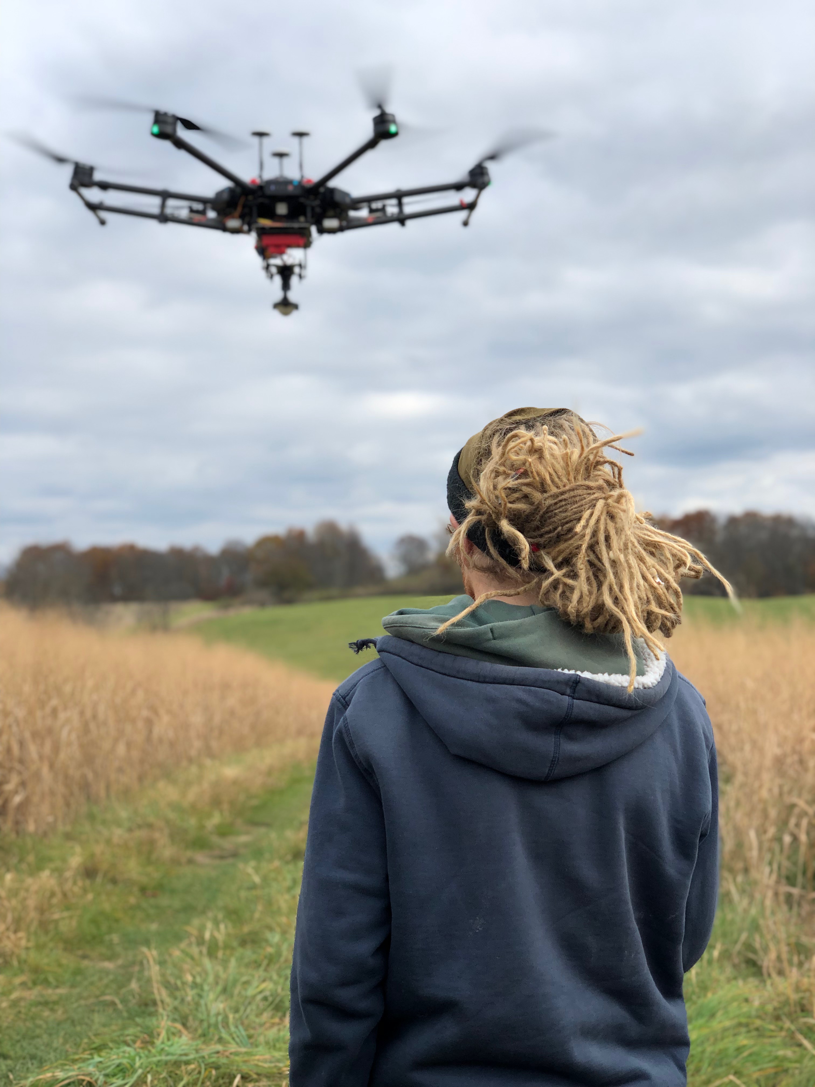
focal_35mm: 52
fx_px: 1632
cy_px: 544
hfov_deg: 28.0
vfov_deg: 36.8
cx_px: 408
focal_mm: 6
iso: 16
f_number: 2.4
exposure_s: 1/484
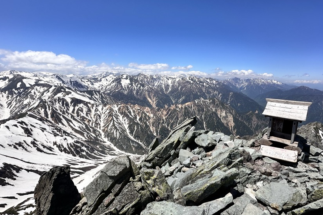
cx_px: 157
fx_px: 161
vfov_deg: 67.3
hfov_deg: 90.0
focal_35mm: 18
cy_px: 100
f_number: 2.2
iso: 50
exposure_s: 1/3861
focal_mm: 2.22
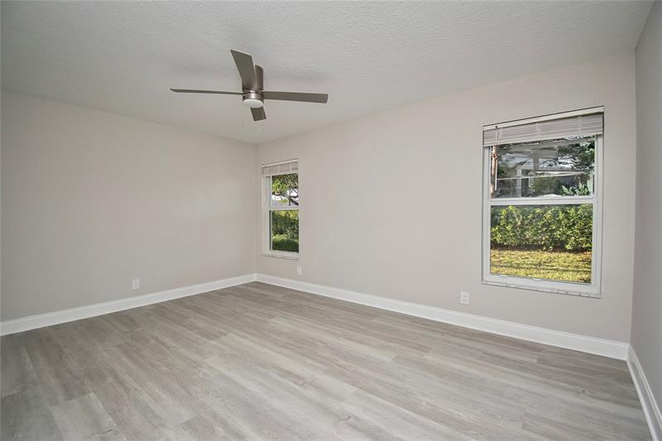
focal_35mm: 15
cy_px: 220
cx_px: 331
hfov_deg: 100.4
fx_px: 276
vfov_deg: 77.3
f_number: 4.5
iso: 1000
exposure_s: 1/200
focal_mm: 10
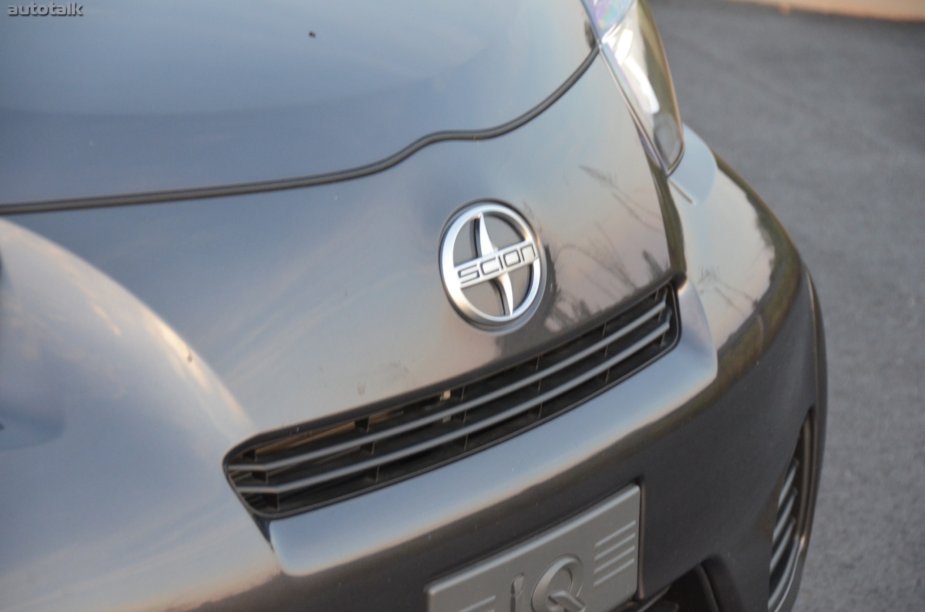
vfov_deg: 10.1
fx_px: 3462
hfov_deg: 15.2
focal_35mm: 135
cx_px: 462
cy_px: 306
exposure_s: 1/125
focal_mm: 90
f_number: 5.3
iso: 1600
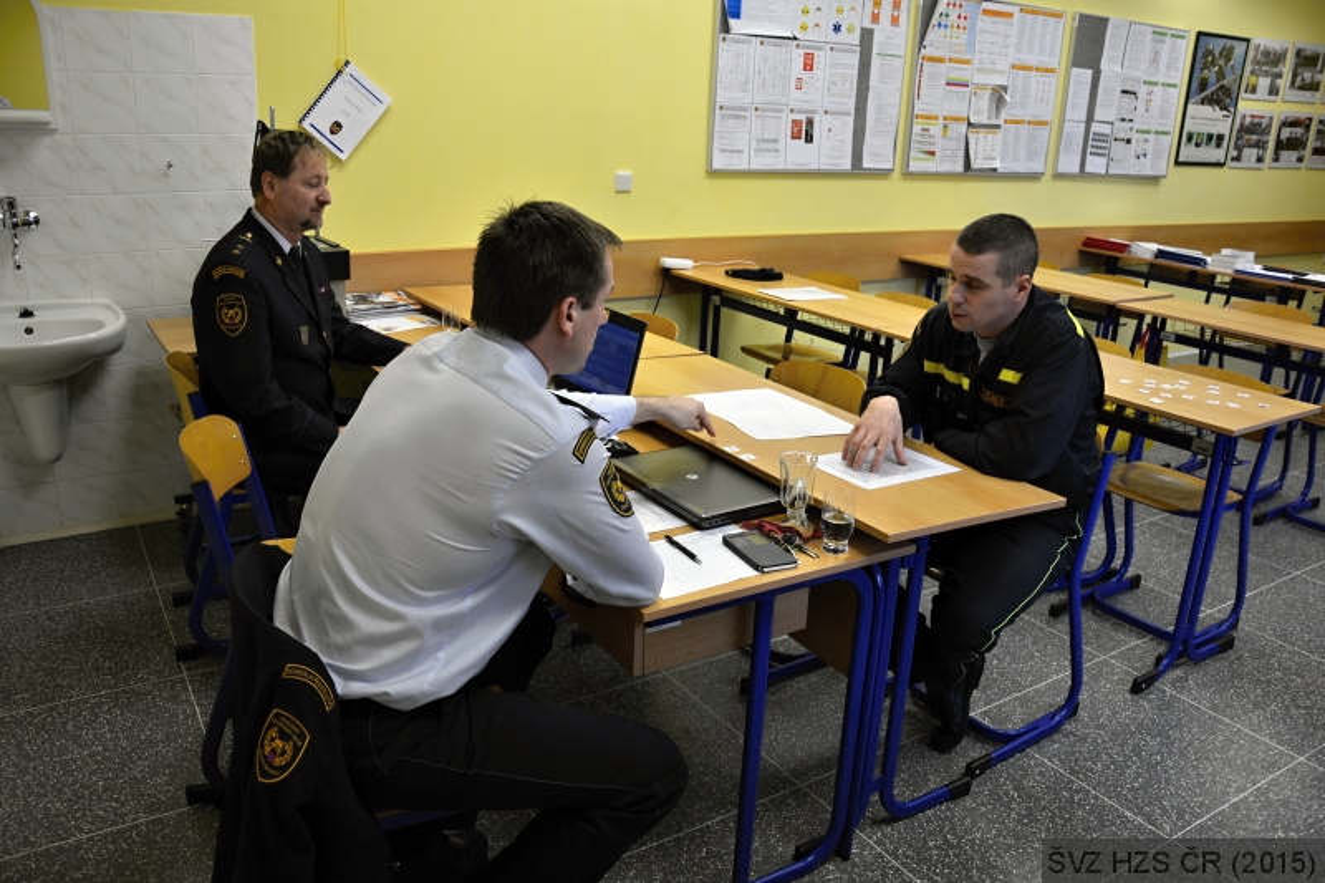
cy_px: 442
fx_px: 993
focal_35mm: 27
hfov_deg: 67.4
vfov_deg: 47.9
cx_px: 662
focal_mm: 18
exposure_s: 1/60
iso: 400
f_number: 4
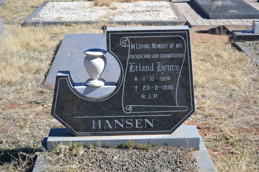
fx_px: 496
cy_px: 86
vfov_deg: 19.7
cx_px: 130
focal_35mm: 69
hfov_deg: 29.2
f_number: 5.6
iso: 140
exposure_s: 1/125
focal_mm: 46
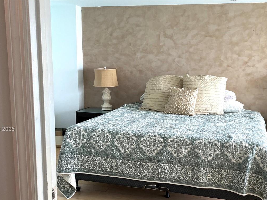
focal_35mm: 41
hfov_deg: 45.8
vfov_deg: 34.9
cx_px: 141
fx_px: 316
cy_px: 130
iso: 125
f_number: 1.8
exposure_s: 1/60
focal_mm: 4.25
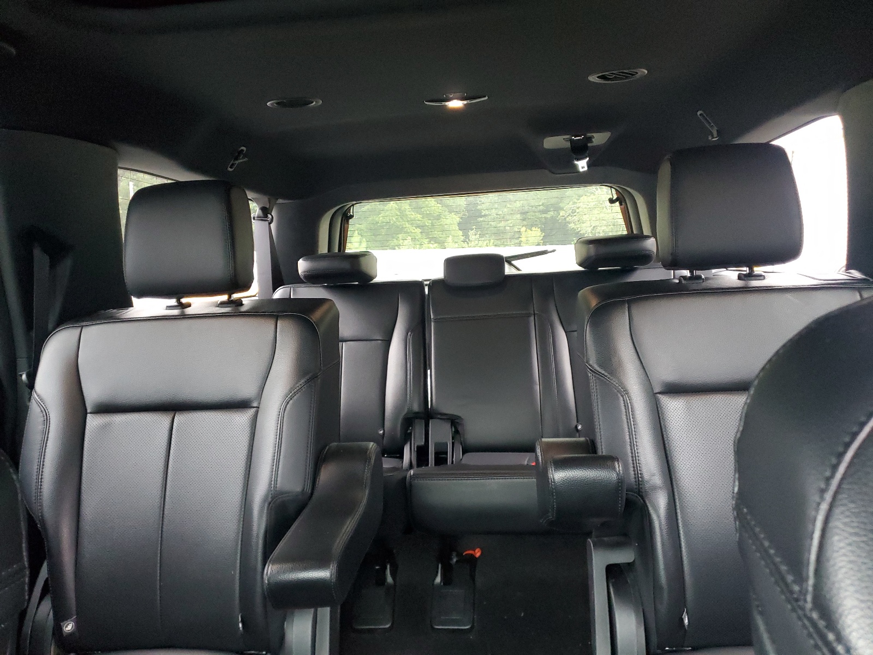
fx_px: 656
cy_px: 328
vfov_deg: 53.1
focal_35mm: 26
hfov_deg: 67.3
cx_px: 436
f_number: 1.5
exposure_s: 1/60.2
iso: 397
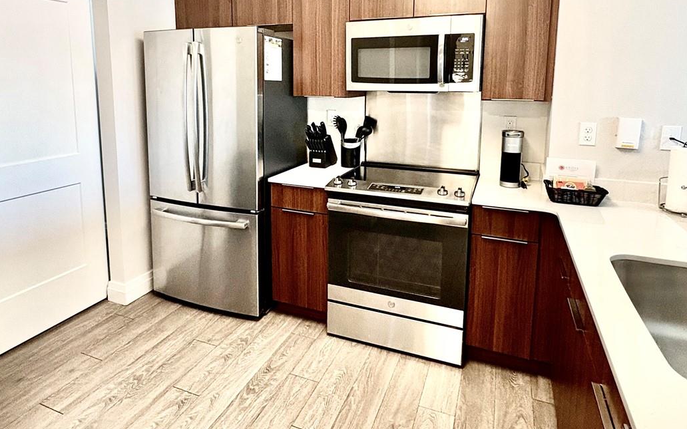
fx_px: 431
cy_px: 138
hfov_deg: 77.1
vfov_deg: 51.8
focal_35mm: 23
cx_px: 326
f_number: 2.2
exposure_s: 1/60
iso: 400
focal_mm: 2.22
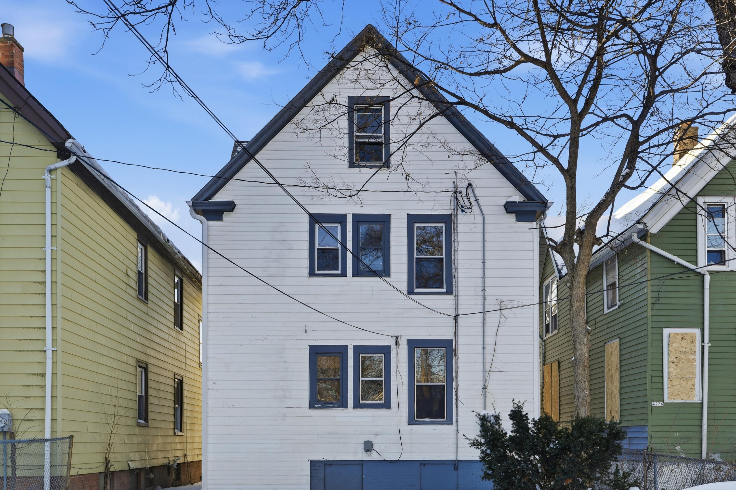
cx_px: 368
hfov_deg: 55.1
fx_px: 705
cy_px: 245
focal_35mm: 34
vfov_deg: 38.3
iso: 100
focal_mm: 34.5
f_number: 8
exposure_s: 1/2000
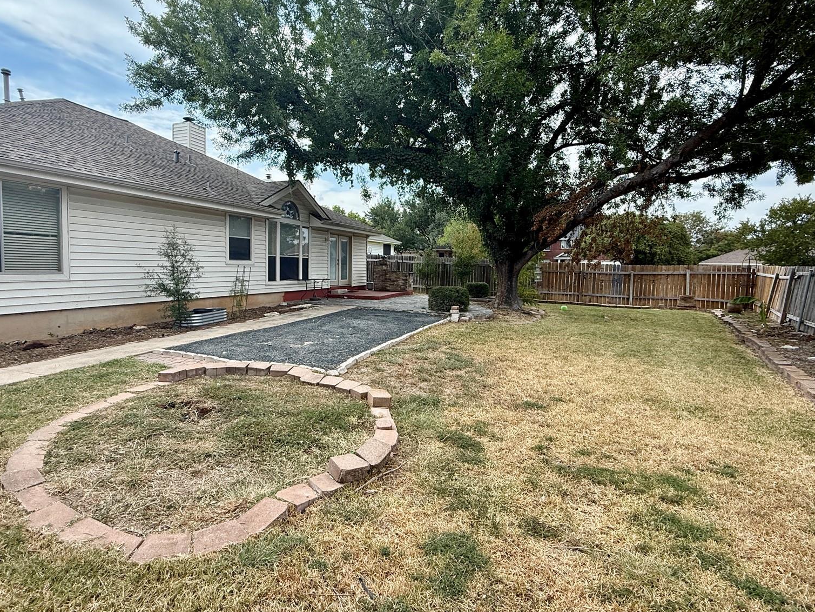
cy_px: 289
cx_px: 394
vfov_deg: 68.6
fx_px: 447
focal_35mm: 19
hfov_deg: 84.6
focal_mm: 2.22
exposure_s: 1/760
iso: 64
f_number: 2.2
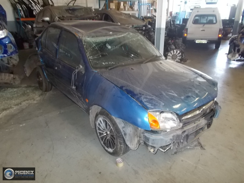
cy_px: 92
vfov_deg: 53.1
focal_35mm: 26
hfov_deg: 67.3
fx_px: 183
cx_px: 122
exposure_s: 1/25
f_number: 3.2
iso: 400
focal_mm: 4.6
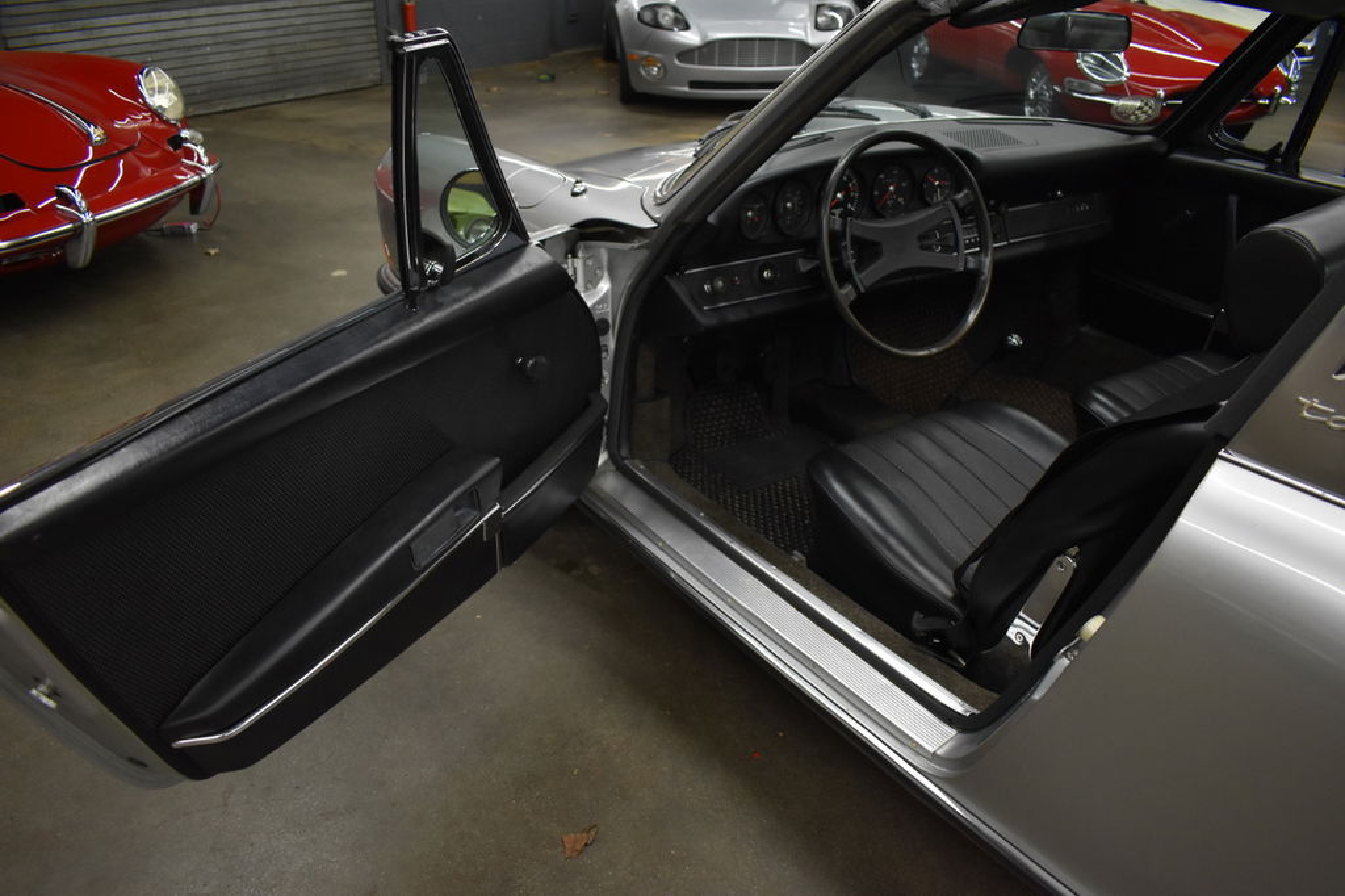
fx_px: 1008
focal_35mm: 27
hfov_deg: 67.4
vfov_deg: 47.9
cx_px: 672
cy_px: 448
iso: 1100
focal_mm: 18
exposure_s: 1/125
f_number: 3.5
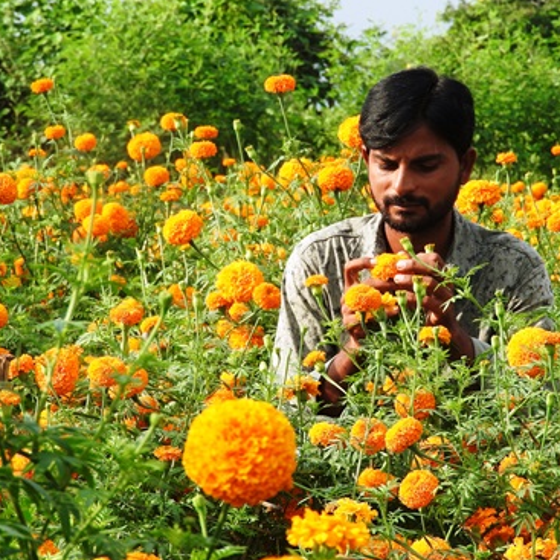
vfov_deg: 8.2
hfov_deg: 8.2
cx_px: 298
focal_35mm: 214
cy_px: 279
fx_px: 3917
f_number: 5.3
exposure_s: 1/250
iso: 100
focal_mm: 32.2
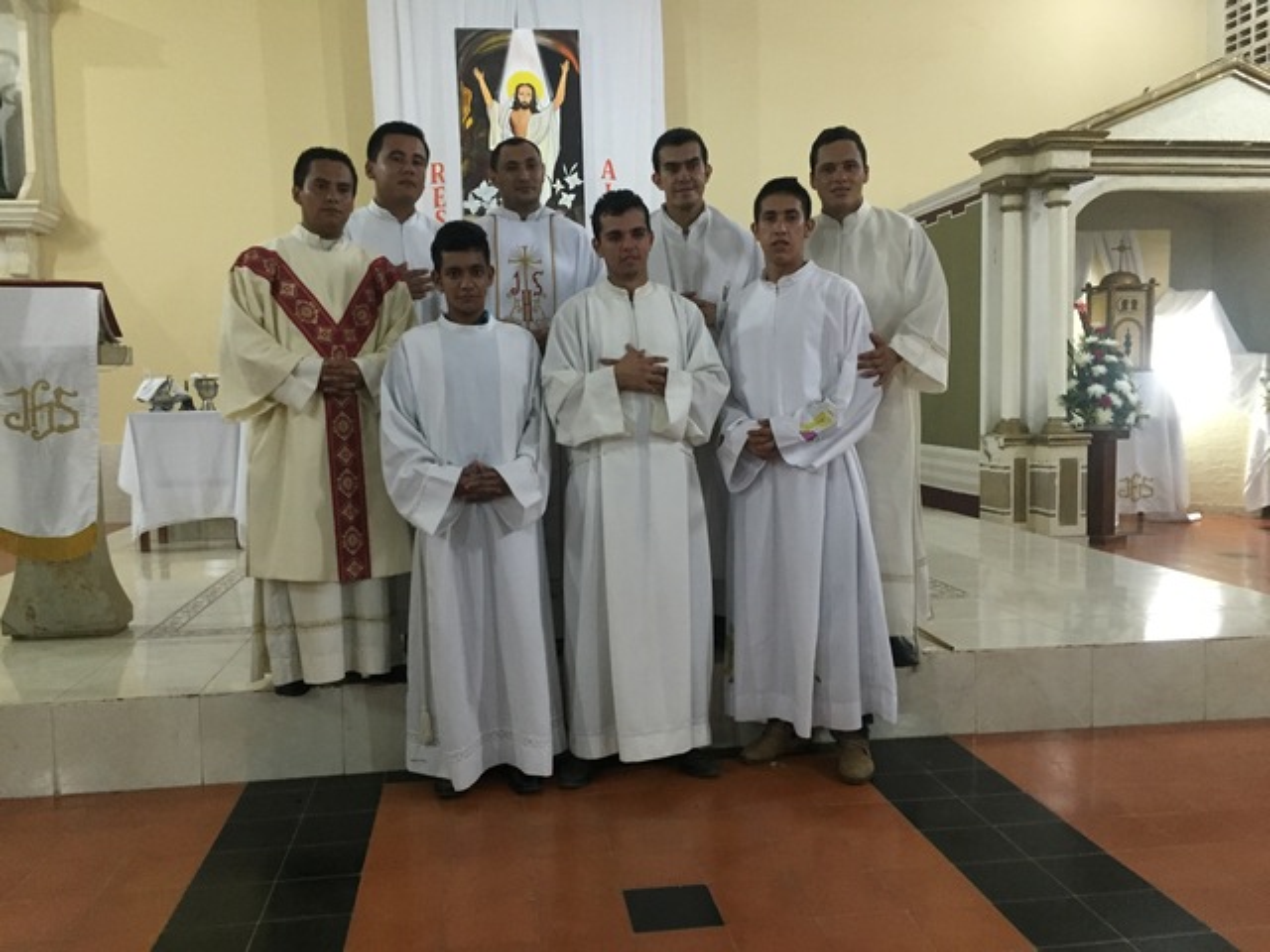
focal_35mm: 29
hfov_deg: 61.7
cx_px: 635
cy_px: 476
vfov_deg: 48.2
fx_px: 1064
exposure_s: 1/15
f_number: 2.2
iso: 250
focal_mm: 4.15
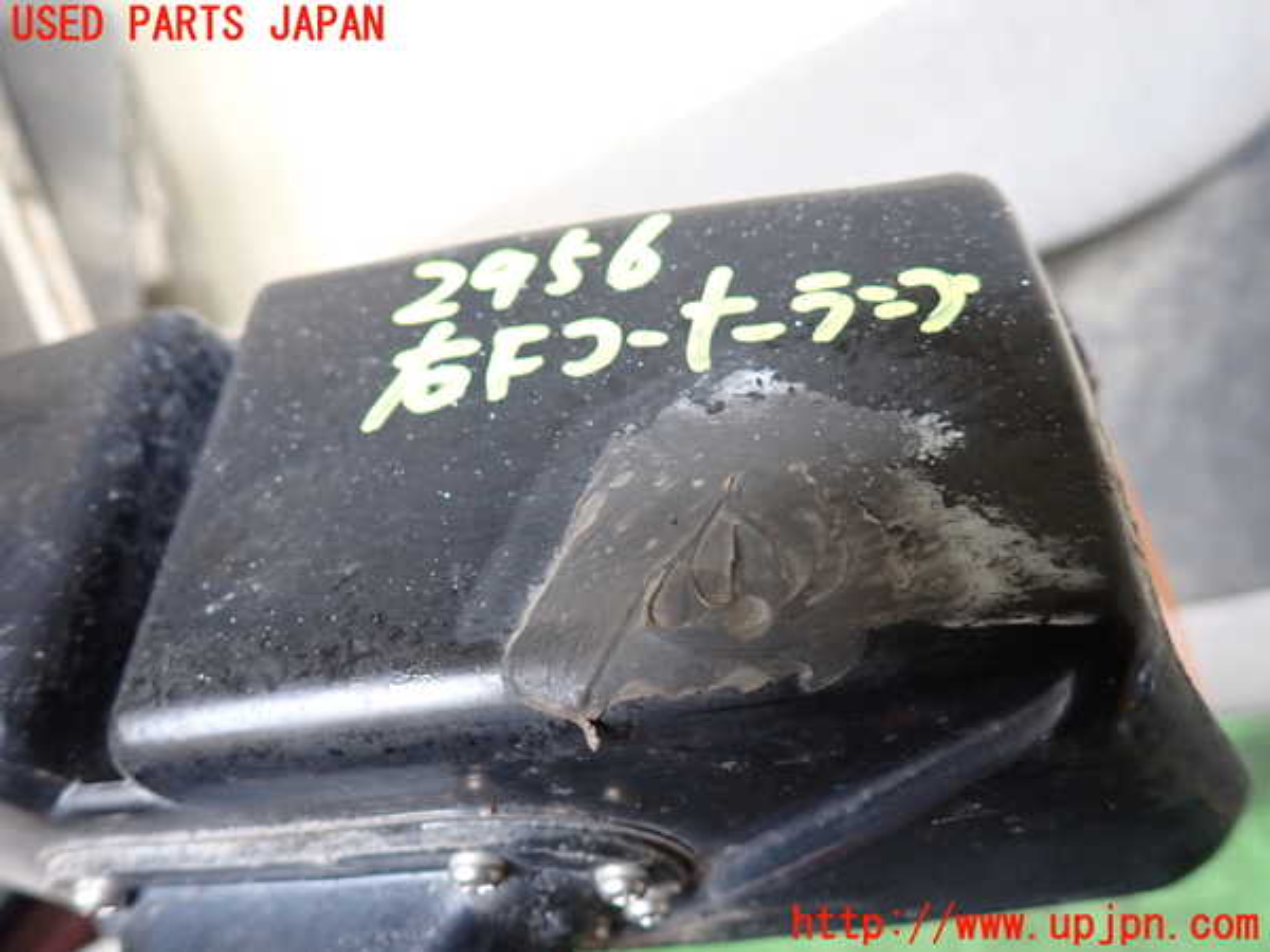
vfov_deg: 54.9
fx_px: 917
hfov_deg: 69.4
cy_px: 476
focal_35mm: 25
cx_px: 635
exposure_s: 1/30
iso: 320
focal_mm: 4.5
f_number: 2
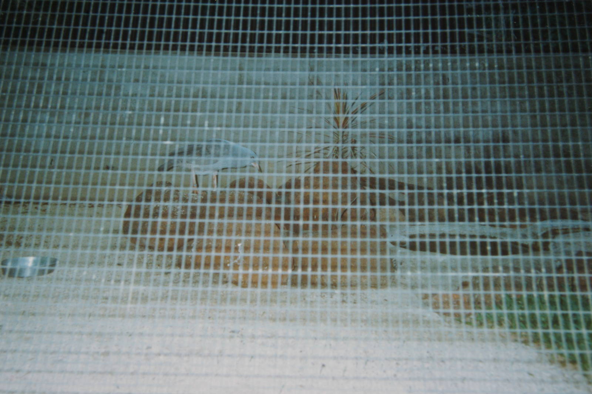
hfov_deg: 37.9
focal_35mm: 52
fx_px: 863
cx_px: 296
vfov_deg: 25.7
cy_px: 197
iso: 400
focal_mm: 35
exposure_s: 1/45
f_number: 16
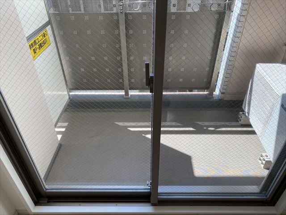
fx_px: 215
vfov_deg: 53.1
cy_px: 108
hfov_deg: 67.3
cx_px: 143
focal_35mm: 26
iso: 32
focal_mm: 4.25
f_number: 1.8
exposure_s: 1/255
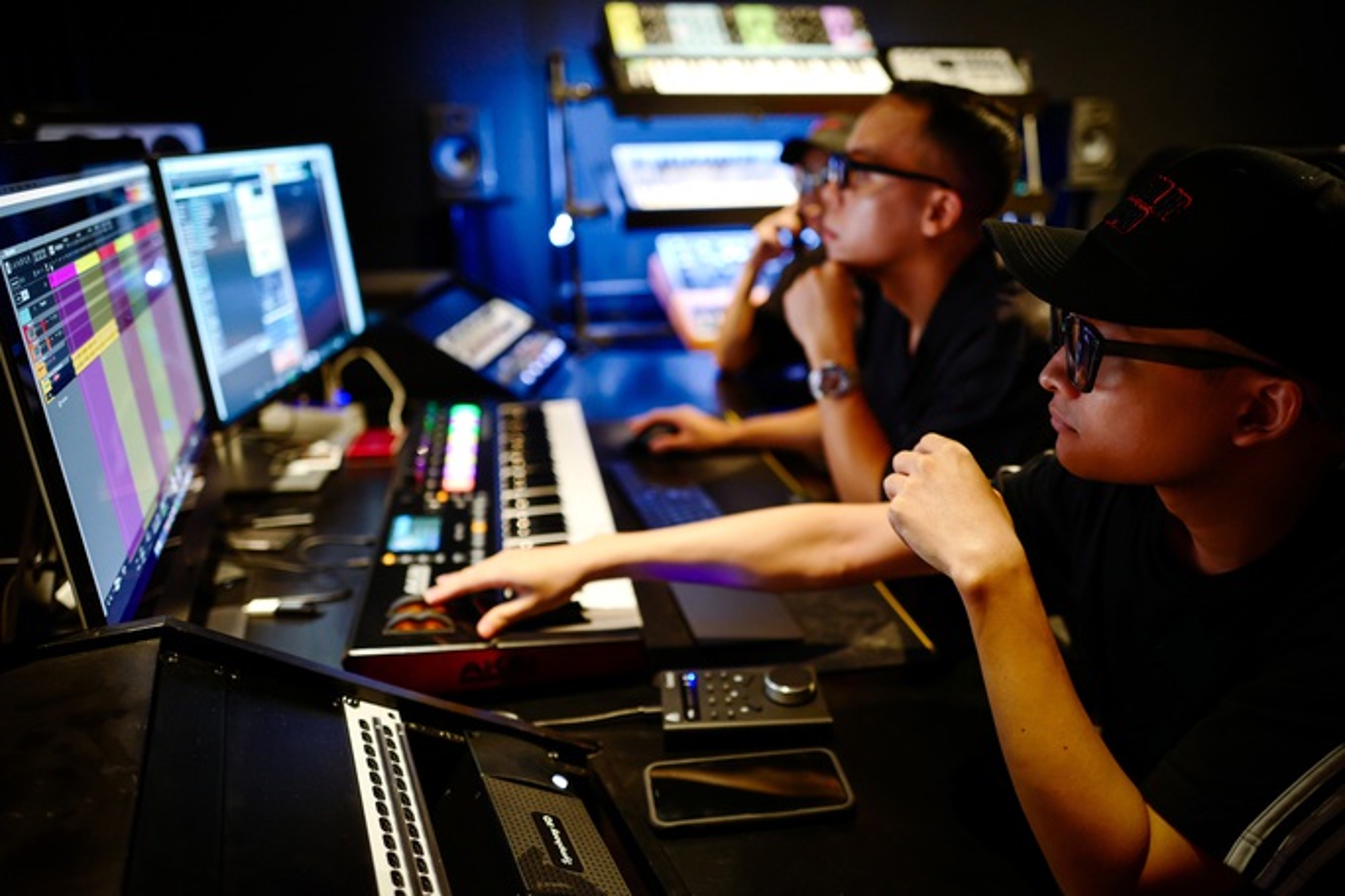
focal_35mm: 28
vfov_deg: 46.4
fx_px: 1046
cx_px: 672
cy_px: 448
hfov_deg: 65.5
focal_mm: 28
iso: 1600
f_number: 2
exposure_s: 1/80
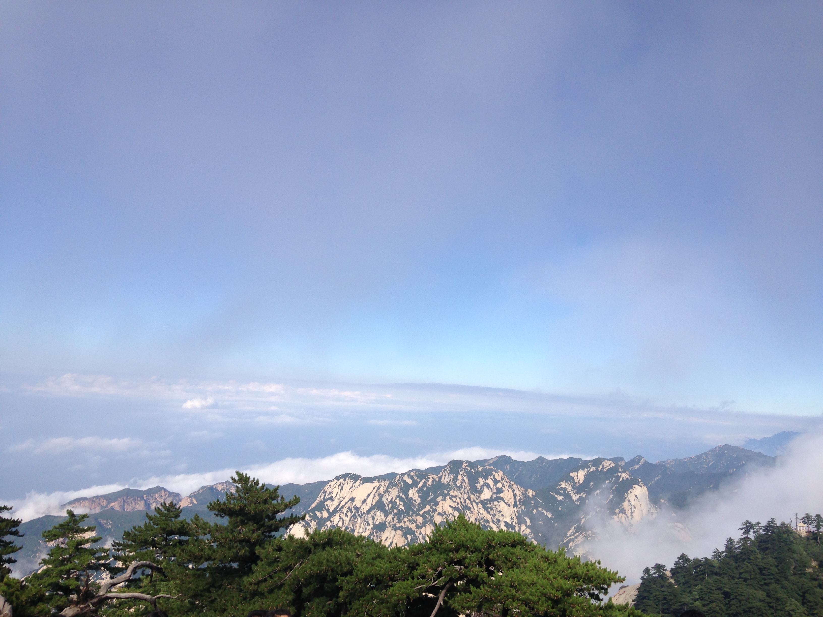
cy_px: 308
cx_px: 412
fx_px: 785
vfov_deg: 42.9
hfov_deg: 55.4
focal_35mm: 33
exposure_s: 1/2262
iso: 50
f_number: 2.4
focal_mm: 4.12
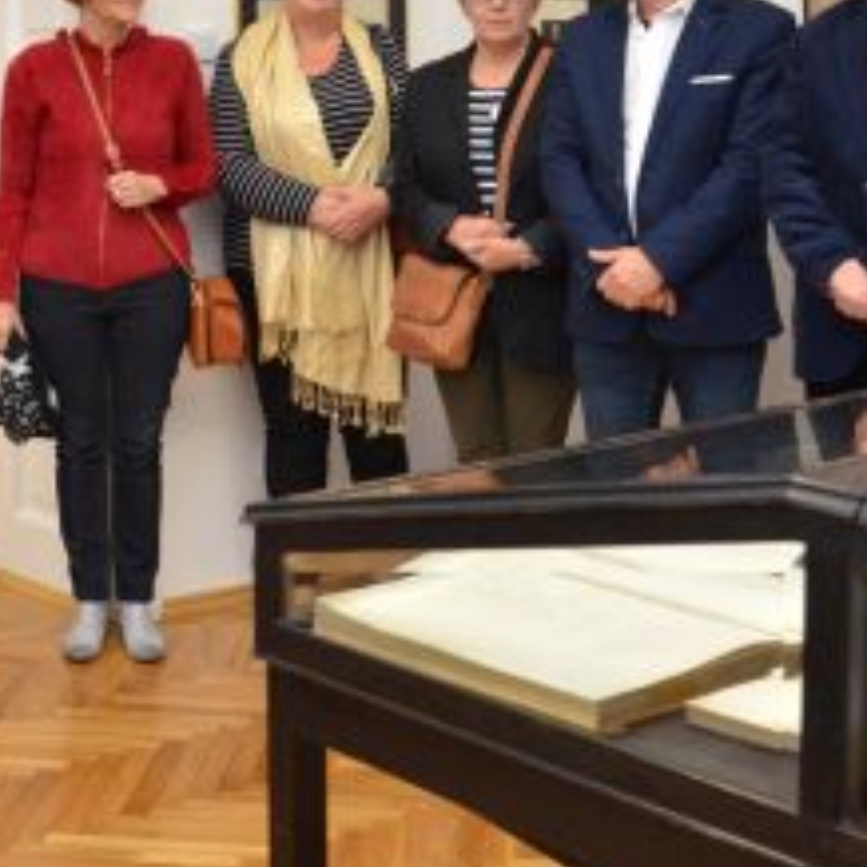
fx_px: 2182
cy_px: 177
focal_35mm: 77
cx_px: 183
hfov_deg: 22.2
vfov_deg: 22.2
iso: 800
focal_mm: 22
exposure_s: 1/60
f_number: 5
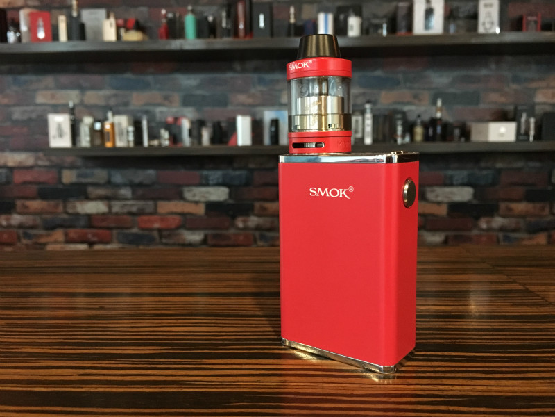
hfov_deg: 61.7
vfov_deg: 48.2
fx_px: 465
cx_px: 278
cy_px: 208
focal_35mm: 29
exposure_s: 1/17
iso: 320
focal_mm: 4.15
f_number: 2.2
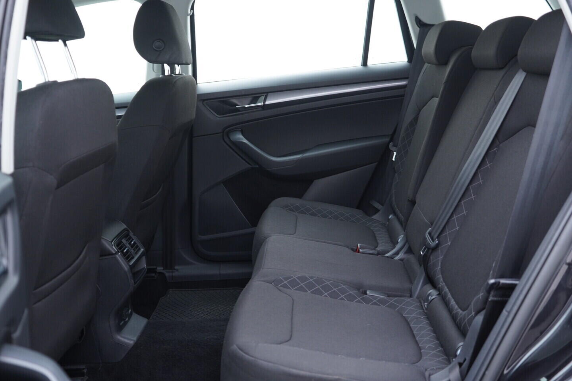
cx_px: 286
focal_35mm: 36
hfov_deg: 53.1
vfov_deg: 36.9
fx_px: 572
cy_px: 190
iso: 400
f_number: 2.8
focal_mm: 24
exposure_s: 1/40
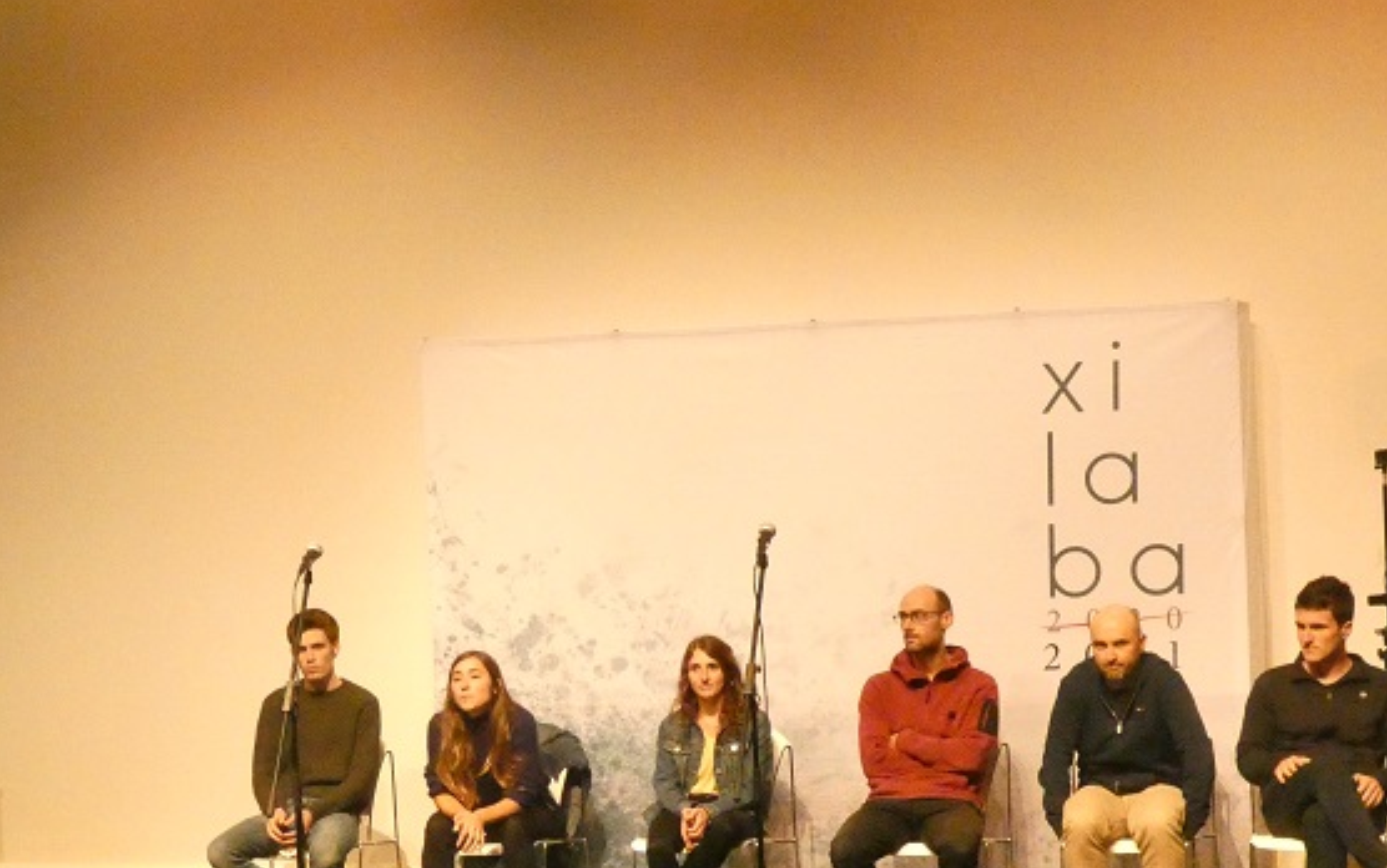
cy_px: 676
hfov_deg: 20.8
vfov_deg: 13.0
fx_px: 3782
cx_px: 566
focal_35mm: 100
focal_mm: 12.5
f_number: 4.3
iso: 2500
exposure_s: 1/125
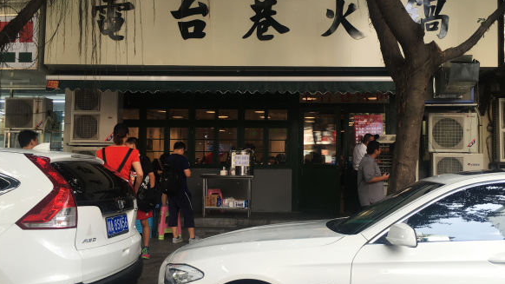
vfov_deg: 31.2
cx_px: 284
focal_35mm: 38
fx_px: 509
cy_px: 132
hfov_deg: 52.7
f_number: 2.2
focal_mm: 4.15
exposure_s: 1/50
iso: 25
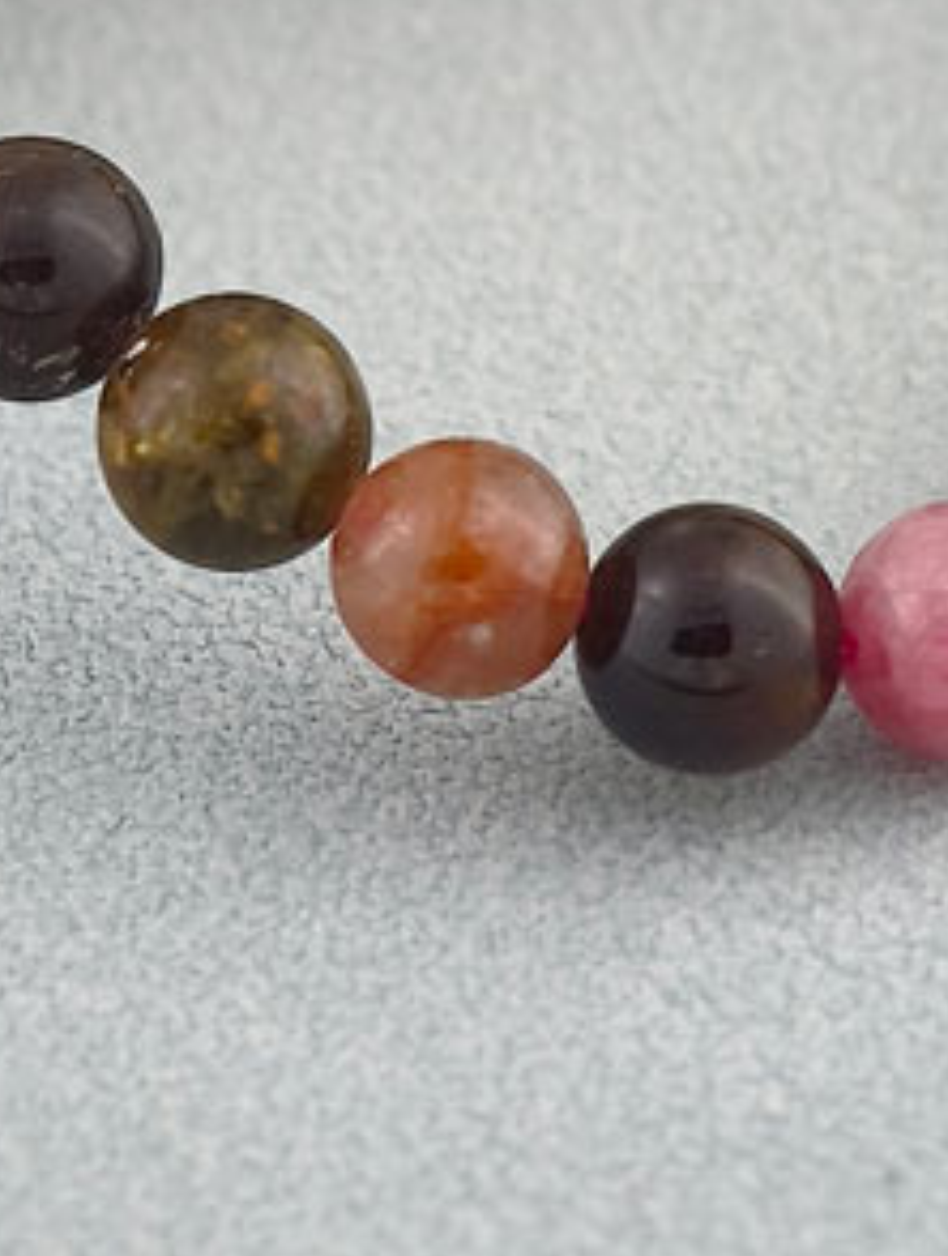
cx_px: 115
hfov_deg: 4.5
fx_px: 12107
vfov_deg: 5.9
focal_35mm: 333
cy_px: -502
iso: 125
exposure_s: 1/160
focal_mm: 22.48
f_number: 2.67
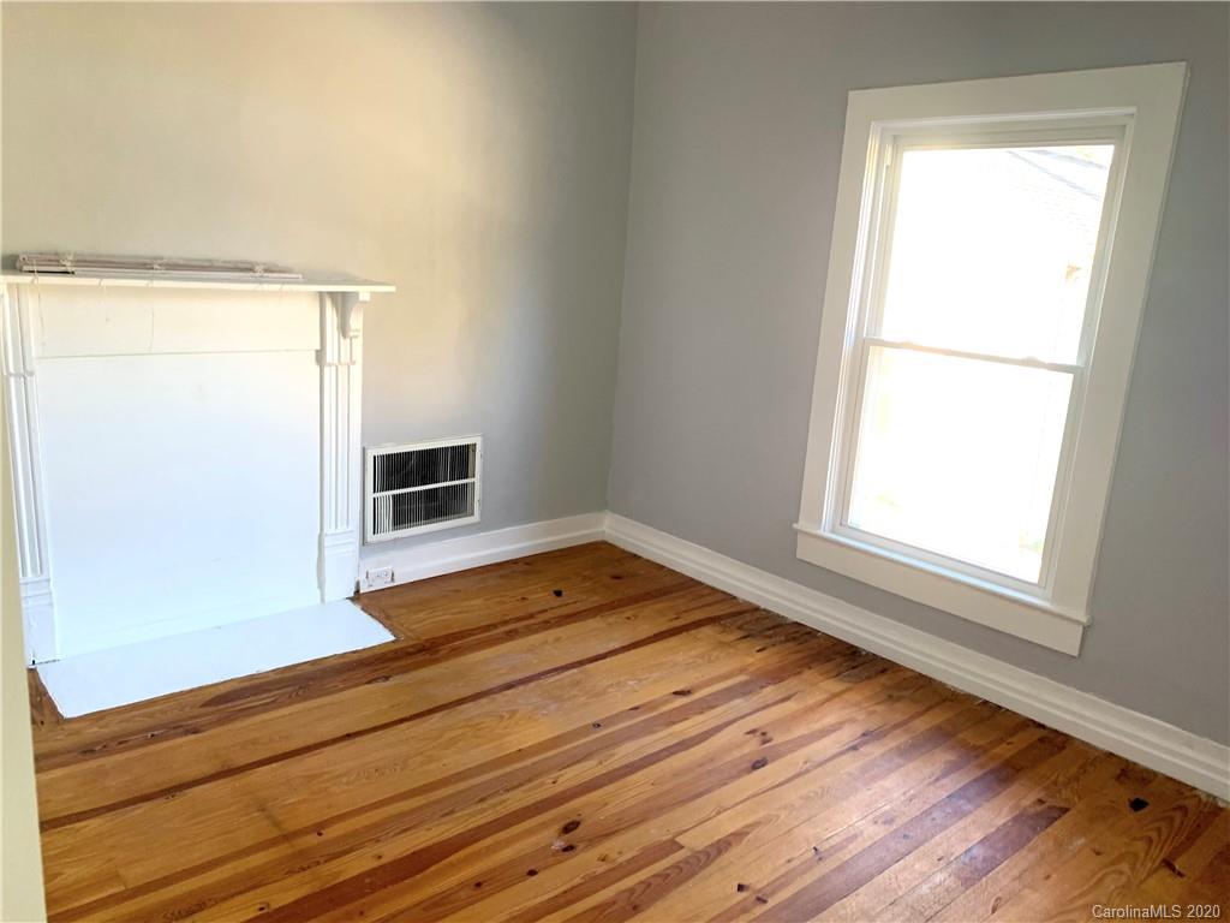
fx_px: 924
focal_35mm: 26
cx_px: 615
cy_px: 462
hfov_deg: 67.3
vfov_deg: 53.1
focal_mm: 4.25
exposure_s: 1/81
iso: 100
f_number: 1.8
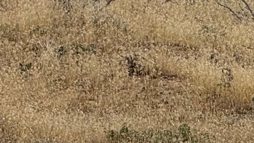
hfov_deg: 3.2
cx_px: 639
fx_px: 4474
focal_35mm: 664
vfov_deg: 1.8
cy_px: -233
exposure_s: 1/2358
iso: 50
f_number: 2.8
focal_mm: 15.66
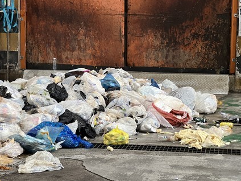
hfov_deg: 18.0
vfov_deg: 13.6
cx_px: 71
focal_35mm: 109
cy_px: 103
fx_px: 759
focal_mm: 9
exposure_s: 1/40
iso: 200
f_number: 2.8
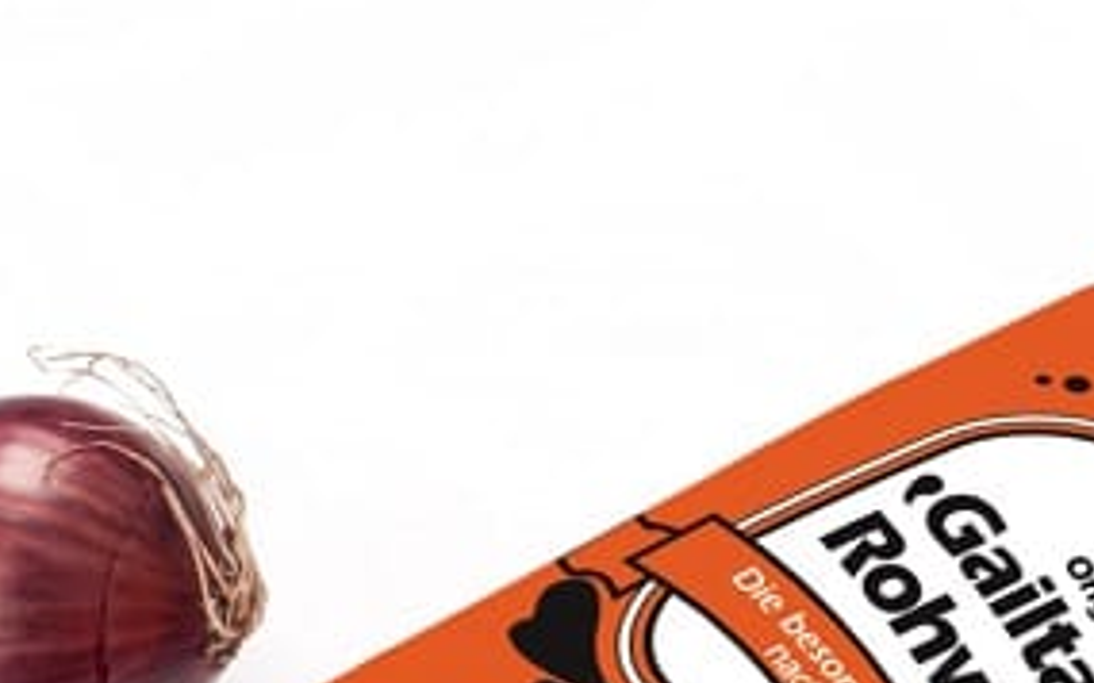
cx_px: 1025
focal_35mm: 483
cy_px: 714
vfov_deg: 2.7
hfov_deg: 4.3
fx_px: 14398
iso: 200
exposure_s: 1/125
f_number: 14
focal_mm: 90
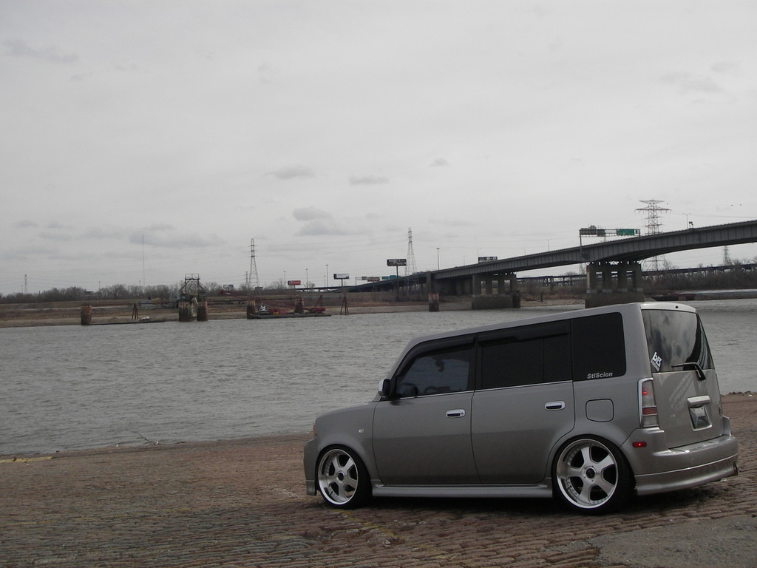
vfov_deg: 37.7
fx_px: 831
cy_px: 284
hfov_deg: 49.0
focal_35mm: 38
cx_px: 378
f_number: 6.6
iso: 50
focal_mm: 6.3
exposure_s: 1/250
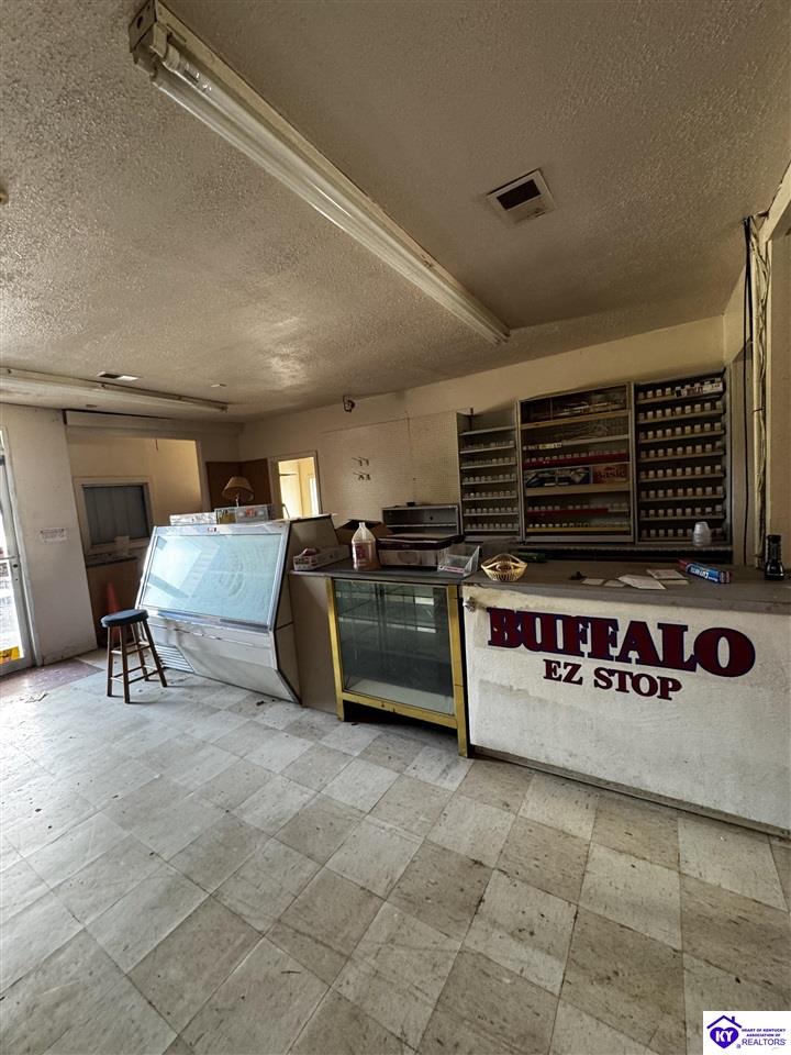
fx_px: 427
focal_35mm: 14
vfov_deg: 102.1
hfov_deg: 85.7
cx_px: 396
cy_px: 528
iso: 500
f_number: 2.2
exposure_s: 1/60
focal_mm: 2.22
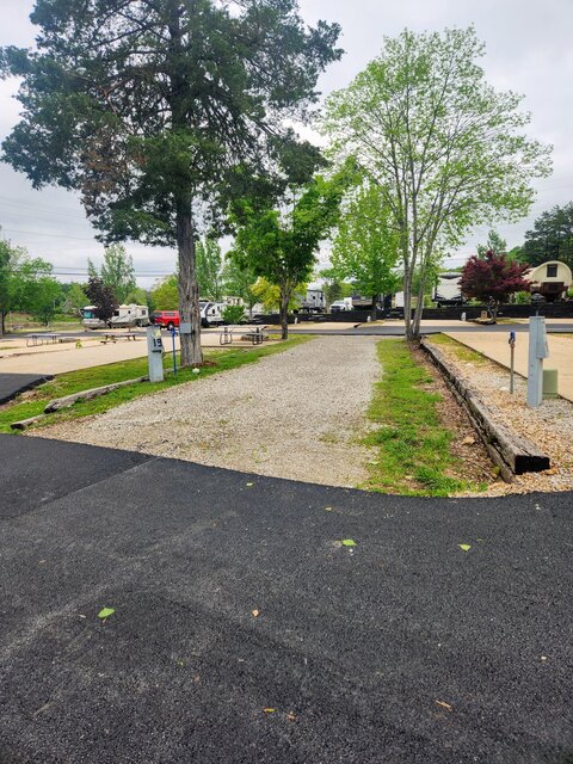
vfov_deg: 73.9
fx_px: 508
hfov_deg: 58.9
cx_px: 286
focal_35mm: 23
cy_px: 382
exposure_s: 1/1081
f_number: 1.8
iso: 20
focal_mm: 5.4
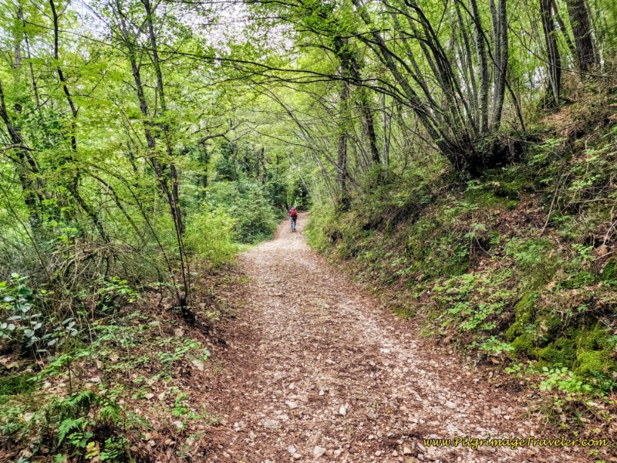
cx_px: 308
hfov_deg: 73.9
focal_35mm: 23
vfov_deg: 58.9
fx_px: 410
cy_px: 232
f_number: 1.8
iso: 125
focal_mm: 6.4
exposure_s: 1/180
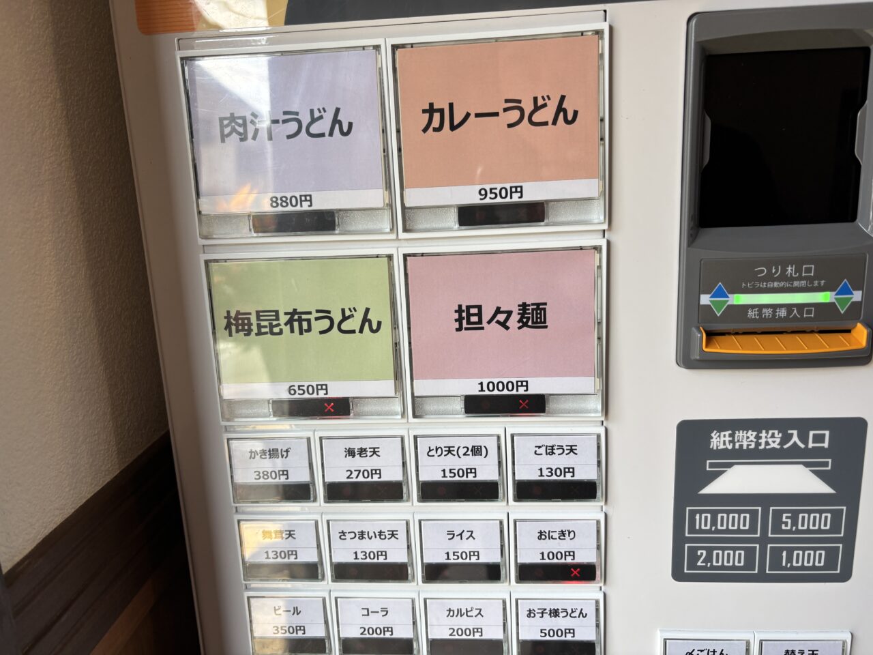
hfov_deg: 67.3
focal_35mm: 26
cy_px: 328
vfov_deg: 53.1
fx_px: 656
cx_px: 436
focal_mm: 5.96
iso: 50
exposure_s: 1/363
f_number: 1.6
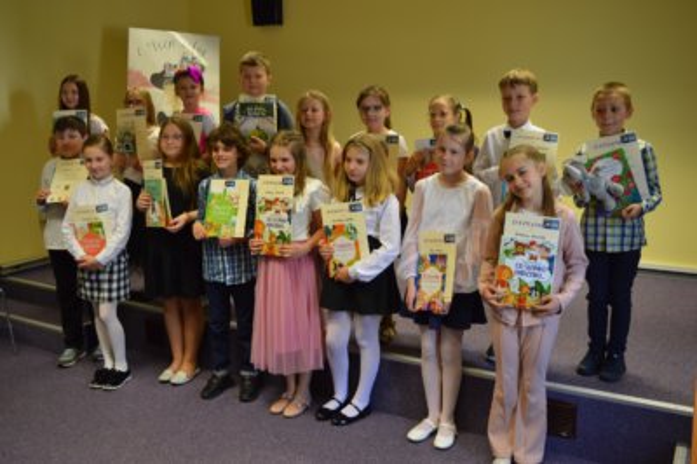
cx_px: 348
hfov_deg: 53.2
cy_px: 232
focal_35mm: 36
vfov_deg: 36.8
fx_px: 696
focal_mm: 24
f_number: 4
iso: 400
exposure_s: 1/30
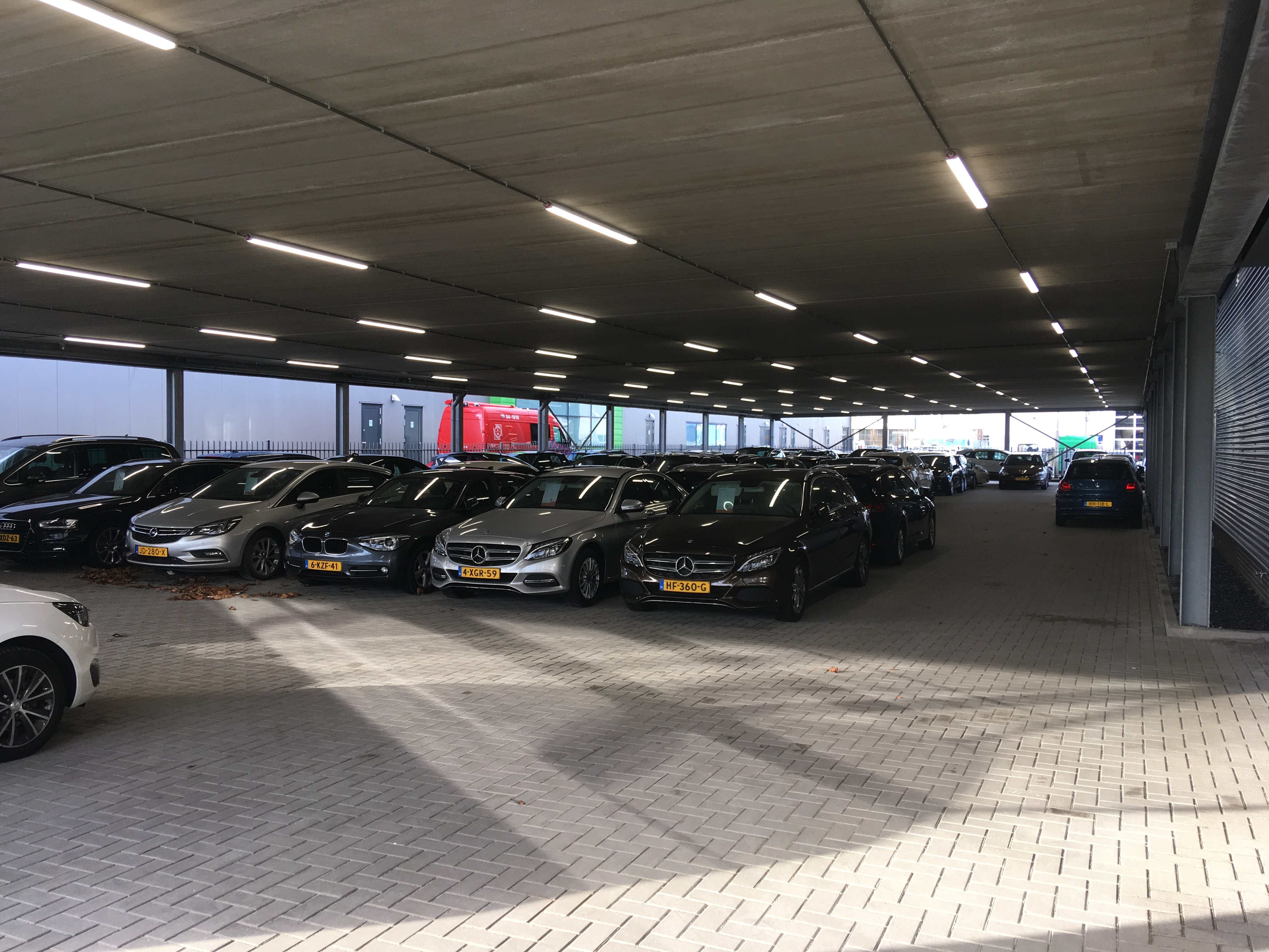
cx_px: 634
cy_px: 476
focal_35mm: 29
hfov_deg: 61.7
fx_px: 1063
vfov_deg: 48.2
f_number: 2.2
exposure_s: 1/100
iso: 32
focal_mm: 4.15
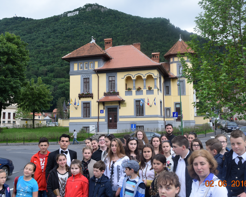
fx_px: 277
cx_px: 126
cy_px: 98
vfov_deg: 39.2
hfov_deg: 47.9
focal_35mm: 38
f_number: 7.1
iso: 400
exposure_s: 1/200
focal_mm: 22
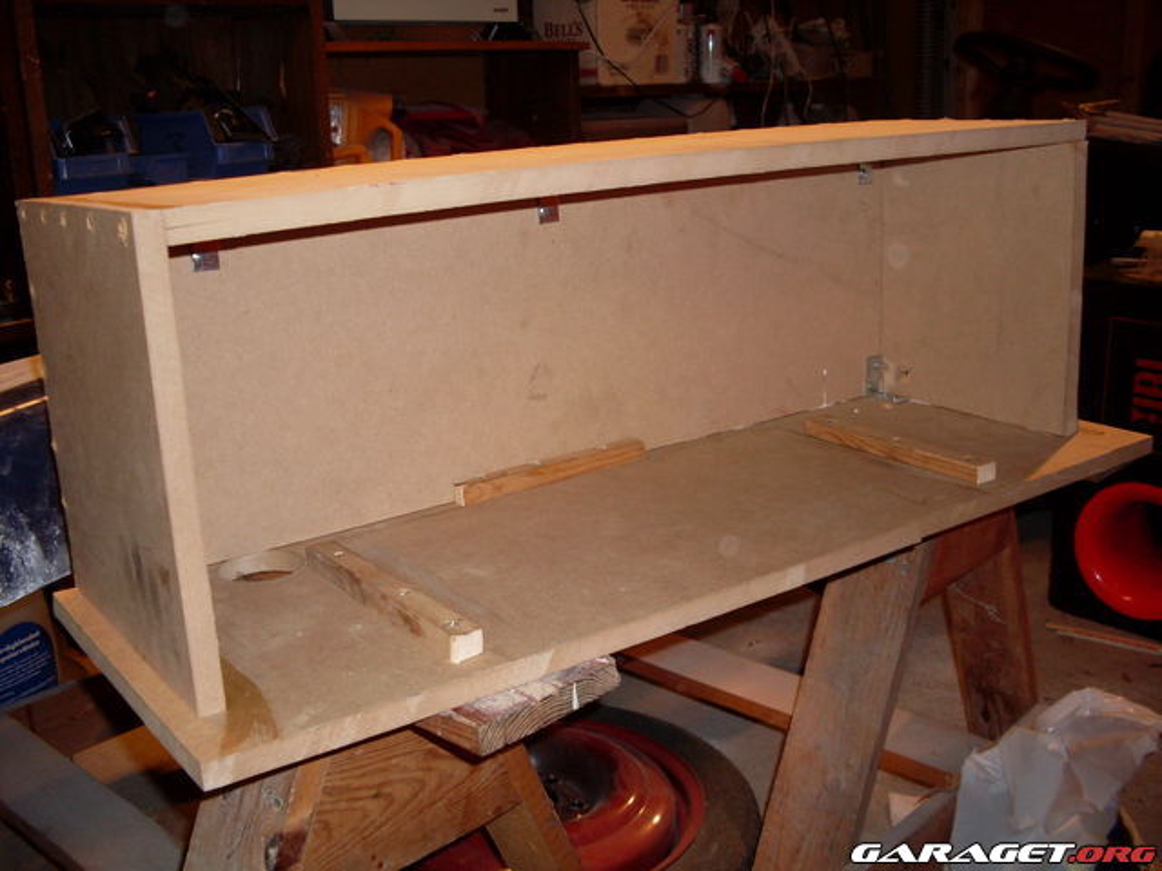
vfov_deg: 37.7
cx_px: 581
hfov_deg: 49.0
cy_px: 436
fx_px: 1276
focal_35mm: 38
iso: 100
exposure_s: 1/45
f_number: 2.8
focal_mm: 6.3
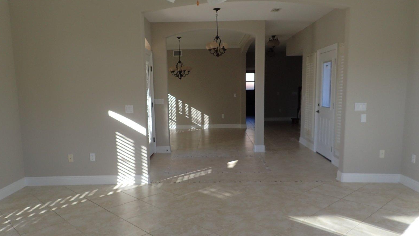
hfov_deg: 67.9
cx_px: 204
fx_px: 311
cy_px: 132
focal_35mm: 28
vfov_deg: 41.4
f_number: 2.8
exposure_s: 1/125
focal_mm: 4.5
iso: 125
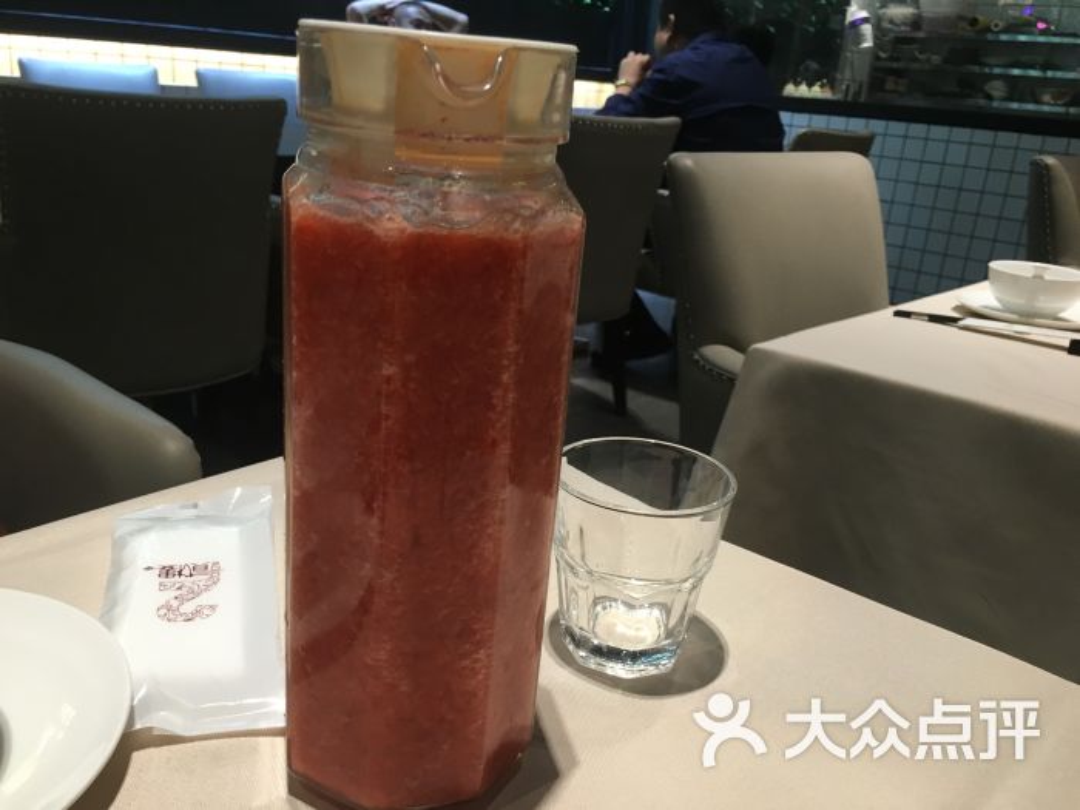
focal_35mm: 29
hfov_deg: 61.7
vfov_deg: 48.2
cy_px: 405
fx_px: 905
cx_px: 540
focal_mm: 4.15
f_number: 2.2
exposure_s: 1/33
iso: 50
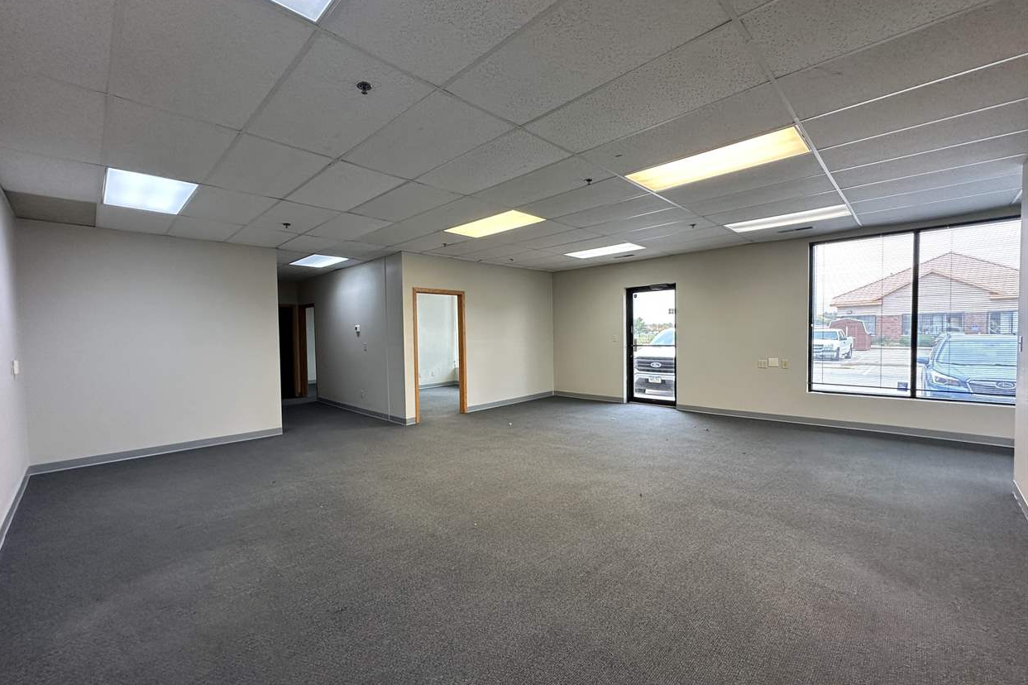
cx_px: 500
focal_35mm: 15
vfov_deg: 77.3
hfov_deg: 100.4
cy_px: 348
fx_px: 428
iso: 200
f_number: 2.2
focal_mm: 2.22
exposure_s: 1/120
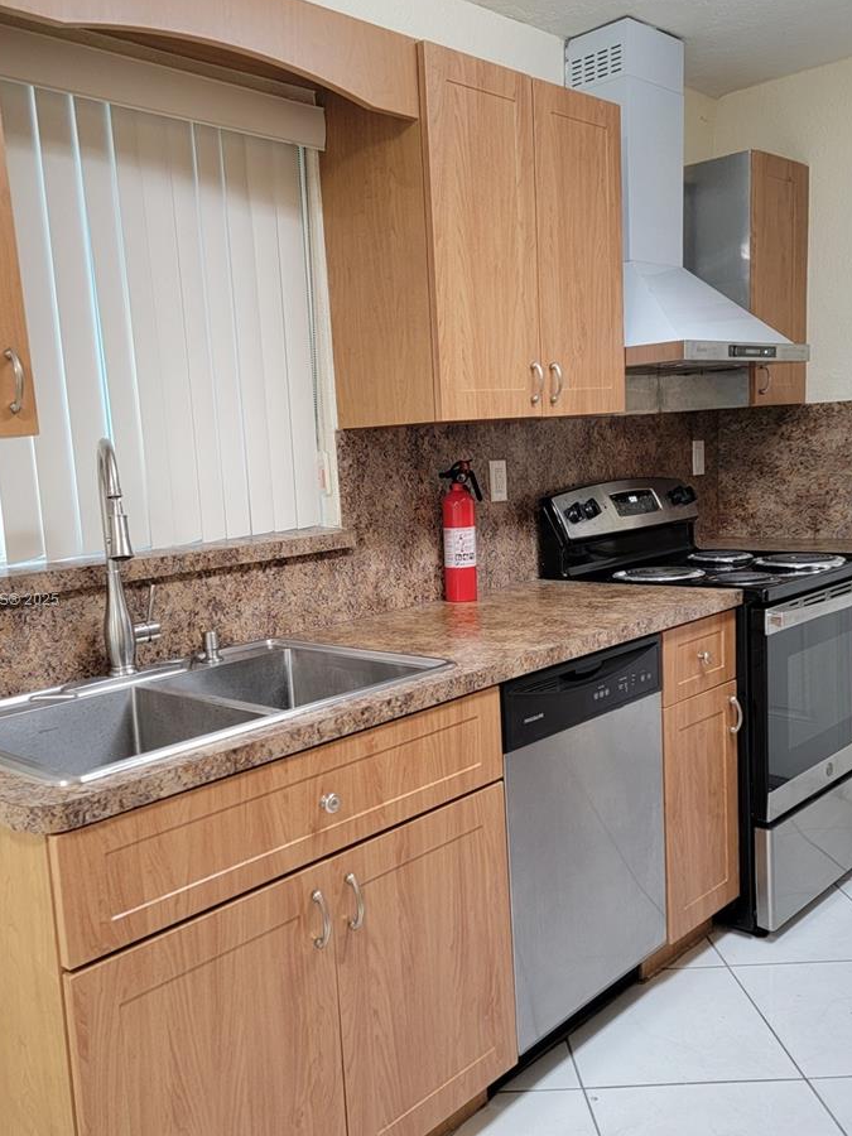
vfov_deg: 56.8
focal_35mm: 32
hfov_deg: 44.1
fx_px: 1050
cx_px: 396
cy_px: 601
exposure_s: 1/40
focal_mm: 6.7
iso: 160
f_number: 1.8
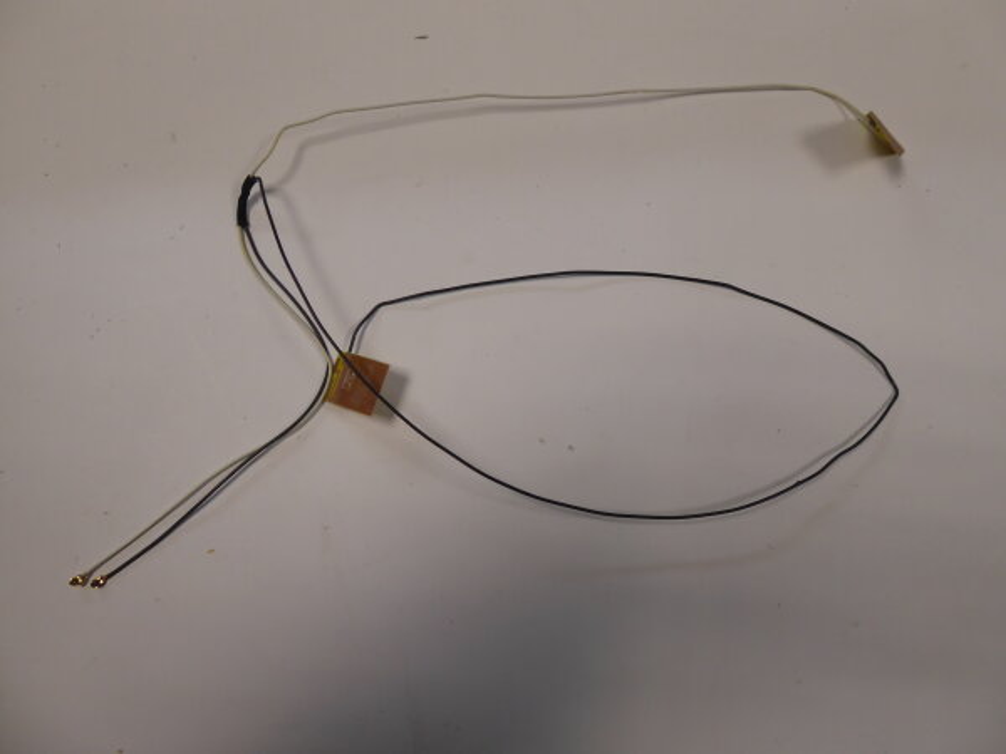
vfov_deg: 54.9
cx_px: 503
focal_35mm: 25
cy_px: 377
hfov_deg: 69.4
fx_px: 727
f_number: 3.3
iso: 160
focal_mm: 4.3
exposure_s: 1/60
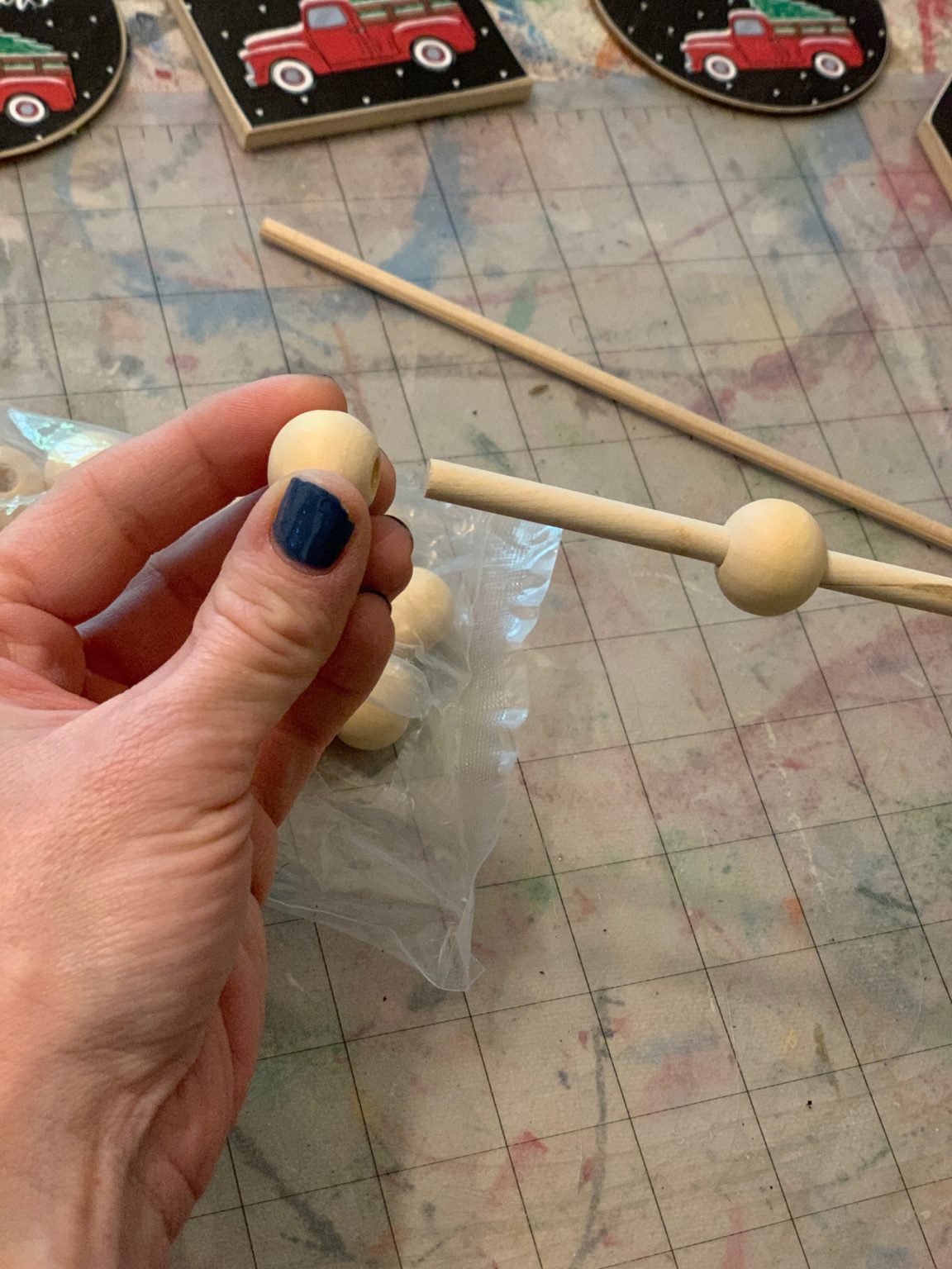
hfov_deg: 28.0
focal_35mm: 52
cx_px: 476
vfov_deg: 36.8
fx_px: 1907
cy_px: 634
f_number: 2.4
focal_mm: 6
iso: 320
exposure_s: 1/60
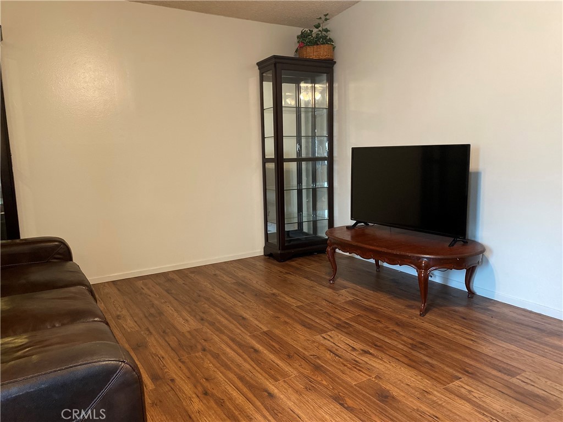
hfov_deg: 67.3
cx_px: 282
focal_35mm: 26
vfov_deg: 53.1
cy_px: 211
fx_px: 423
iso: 500
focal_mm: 4.25
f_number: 1.8
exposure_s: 1/40
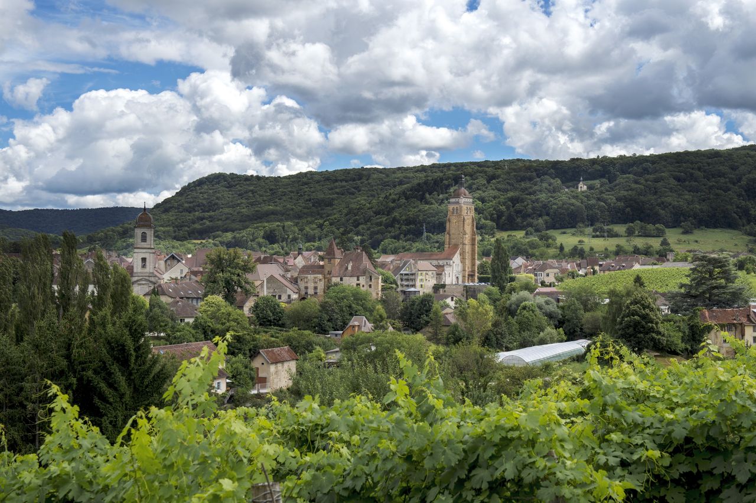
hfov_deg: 41.1
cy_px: 252
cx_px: 378
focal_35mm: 48
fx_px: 1007
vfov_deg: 28.0
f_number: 8
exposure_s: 1/500
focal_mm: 48
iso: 200
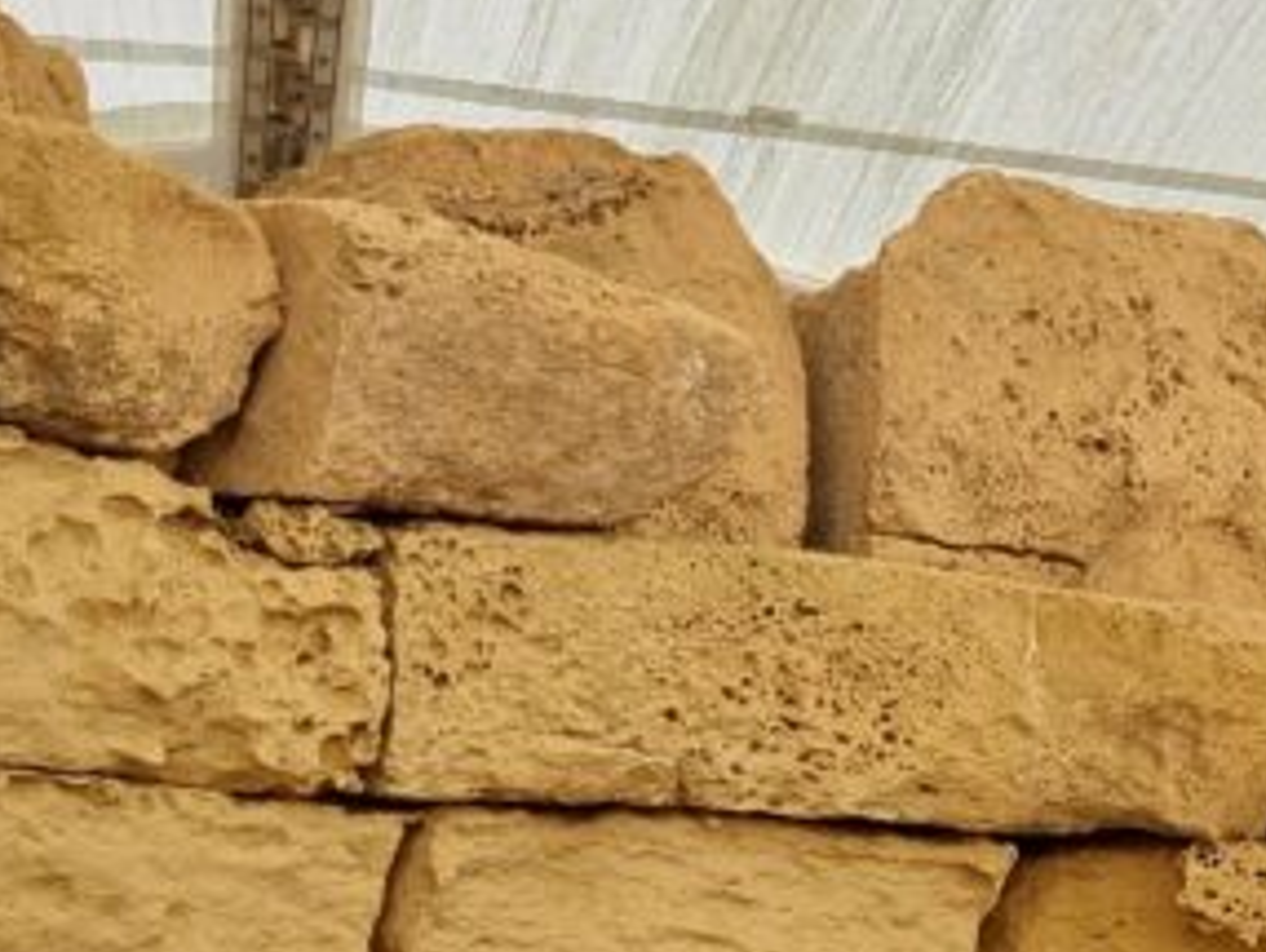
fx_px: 3404
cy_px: 1519
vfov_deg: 14.6
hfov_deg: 20.4
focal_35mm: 93
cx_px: 1253
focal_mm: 5.4
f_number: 1.8
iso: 50
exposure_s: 1/382
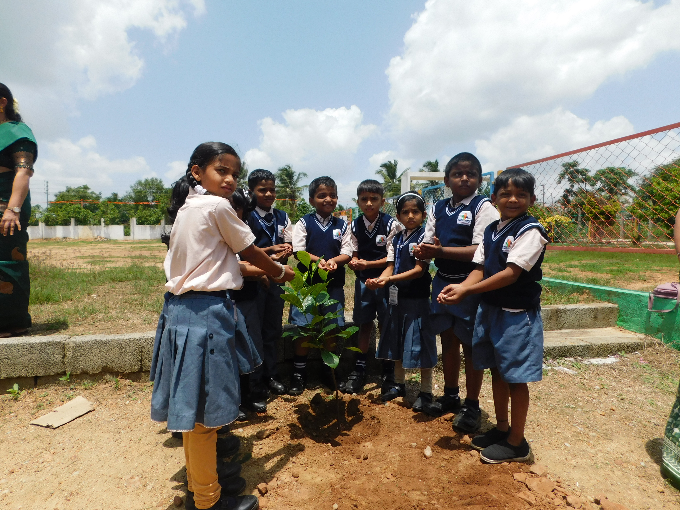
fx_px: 452
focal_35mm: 23
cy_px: 255
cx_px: 340
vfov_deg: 58.9
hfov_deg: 73.9
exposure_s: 1/1500
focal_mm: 4
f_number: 3
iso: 125
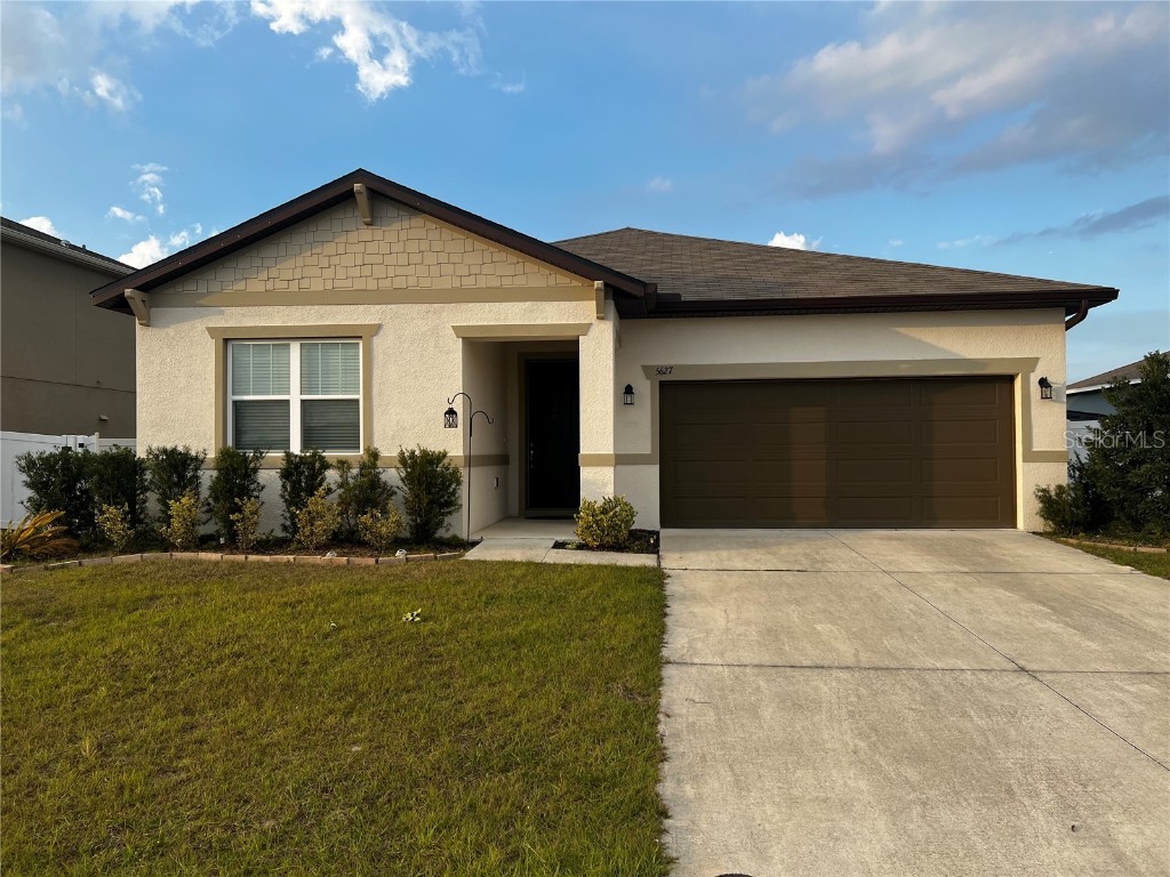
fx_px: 879
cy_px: 438
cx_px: 585
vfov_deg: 53.1
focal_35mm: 26
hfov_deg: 67.3
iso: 50
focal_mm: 5.7
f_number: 1.5
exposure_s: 1/1553
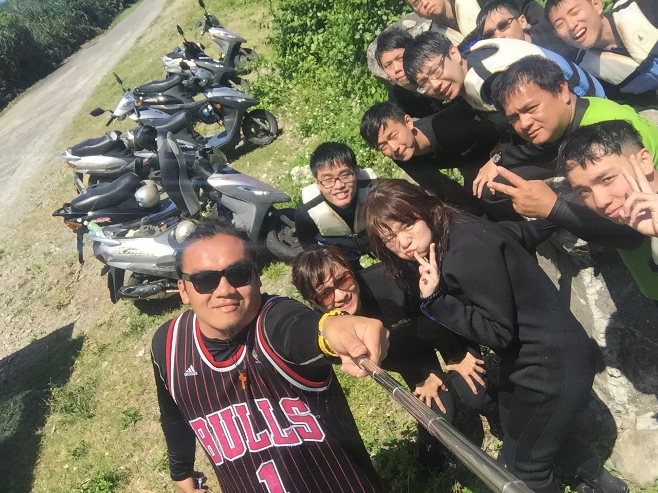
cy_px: 246
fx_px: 589
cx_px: 329
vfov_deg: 45.4
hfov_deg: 58.4
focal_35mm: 31
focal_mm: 2.65
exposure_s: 1/1238
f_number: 2.2
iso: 32
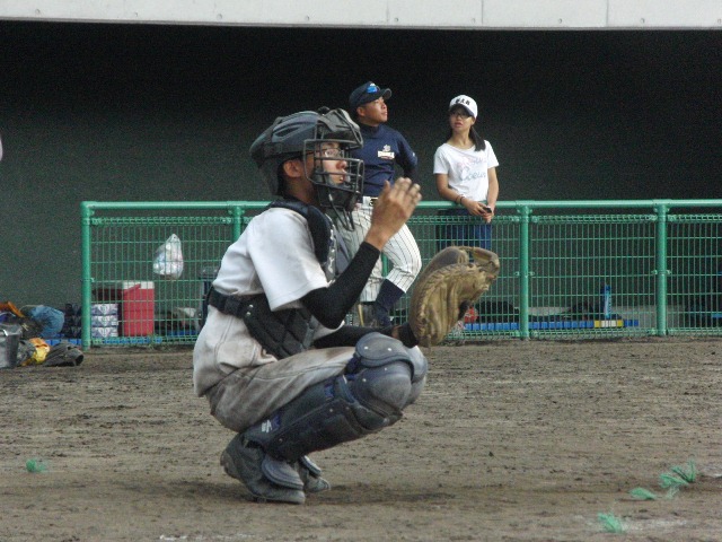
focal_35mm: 251
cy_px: 271
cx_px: 361
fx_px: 5235
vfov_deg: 5.9
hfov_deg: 7.9
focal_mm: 44.4
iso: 800
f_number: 4.5
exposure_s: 1/250
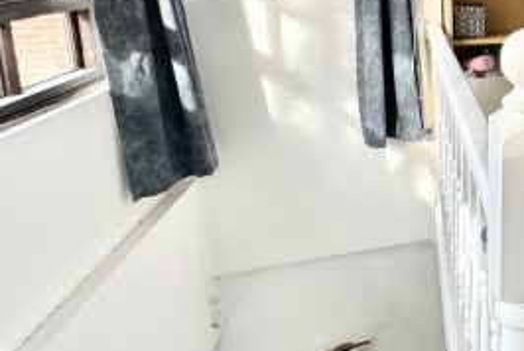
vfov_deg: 35.6
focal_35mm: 35
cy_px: 34
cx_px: 599
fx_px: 510
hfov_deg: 41.2
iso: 100
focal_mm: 2.22
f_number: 2.2
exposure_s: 1/99
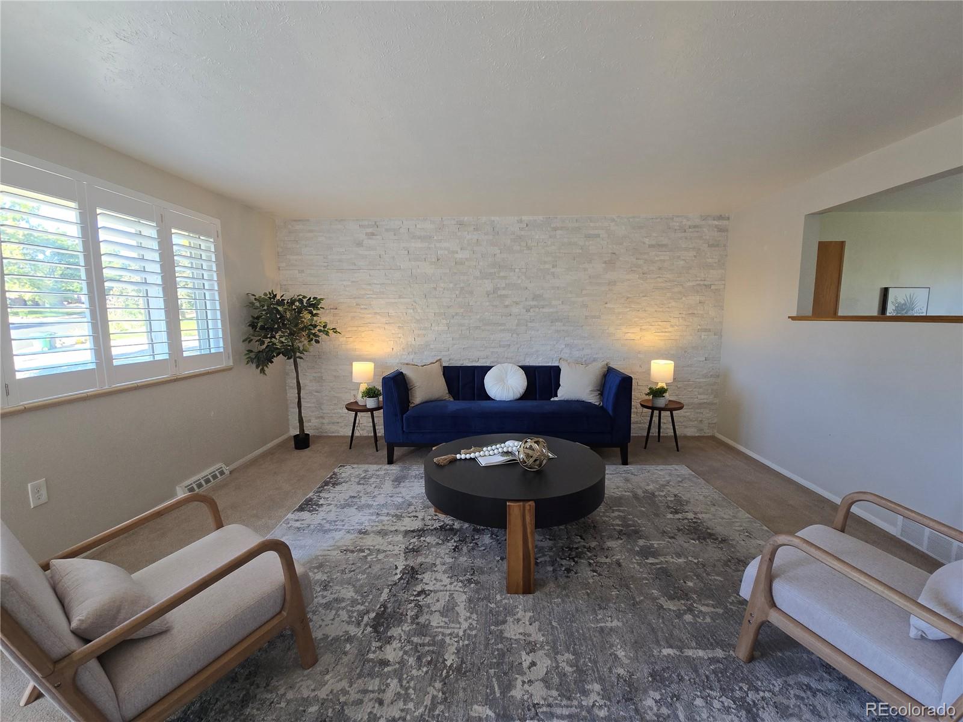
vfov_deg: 89.9
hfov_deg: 106.2
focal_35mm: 13
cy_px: 361
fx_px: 362
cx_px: 482
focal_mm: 2.2
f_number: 2.2
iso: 125
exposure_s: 1/60
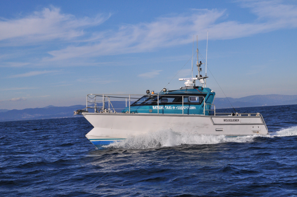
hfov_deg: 31.9
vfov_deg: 21.5
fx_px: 519
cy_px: 98
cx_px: 148
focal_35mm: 63
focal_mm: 42
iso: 640
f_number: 16
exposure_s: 1/1000
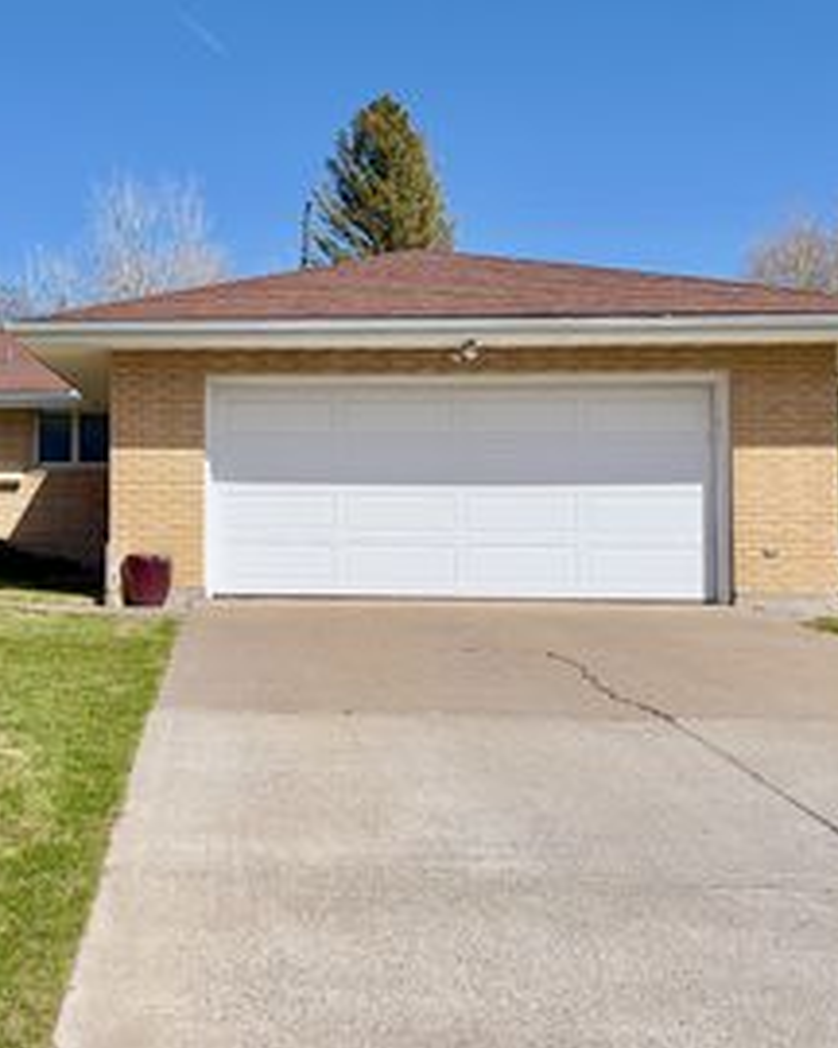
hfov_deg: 30.9
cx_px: 120
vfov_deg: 39.4
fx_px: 1457
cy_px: 444
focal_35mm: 47
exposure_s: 1/2513
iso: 50
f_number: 1.5
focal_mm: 5.7
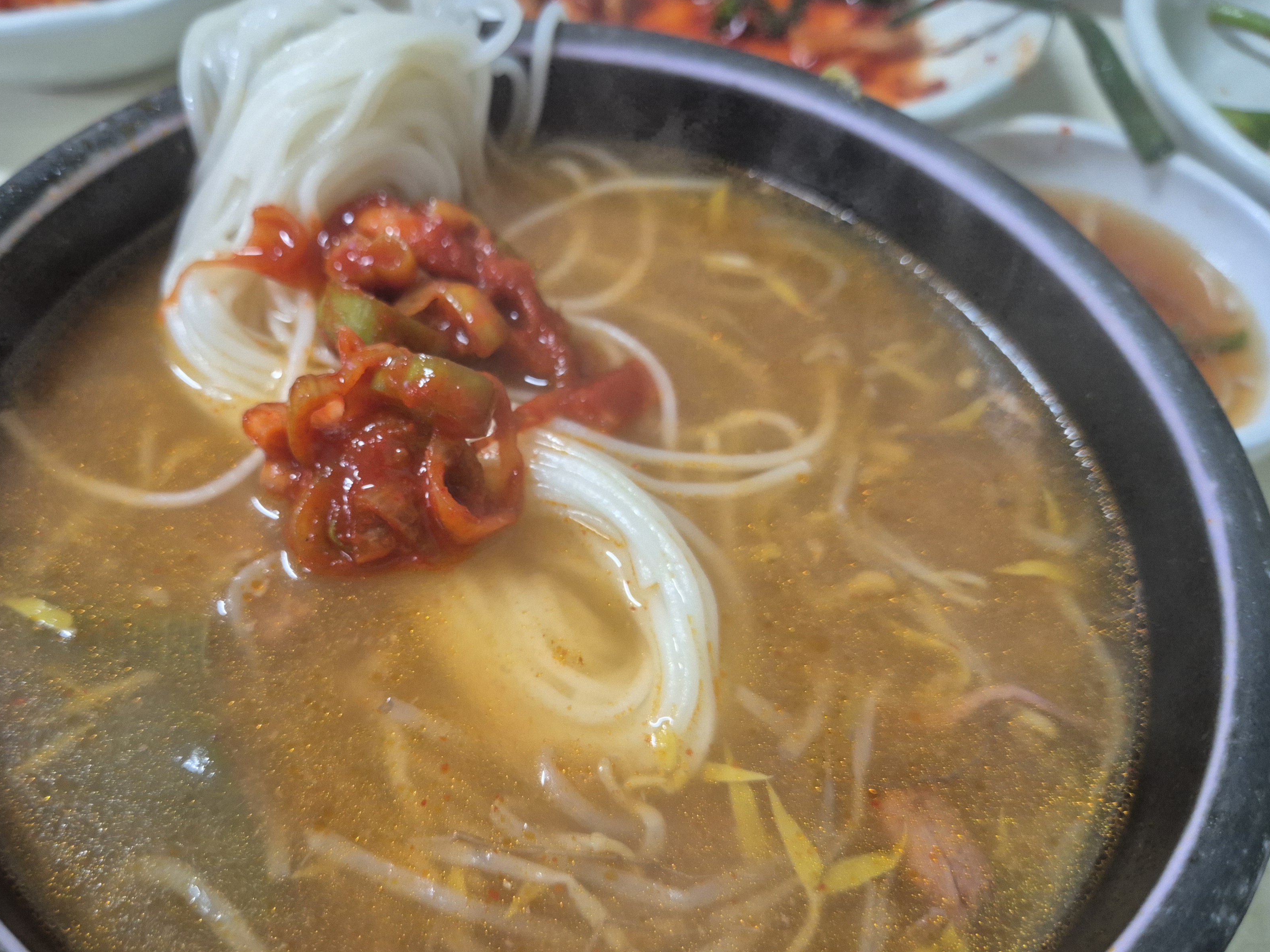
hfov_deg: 61.2
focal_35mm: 29
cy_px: 559
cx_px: 521
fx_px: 1064
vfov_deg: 48.0
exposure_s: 1/120
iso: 800
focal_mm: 5.4
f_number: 1.8
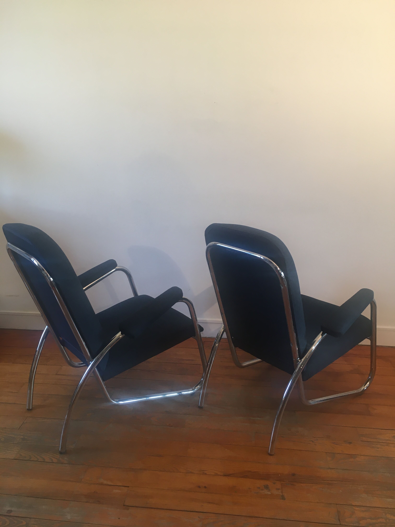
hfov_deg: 48.2
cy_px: 264
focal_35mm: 29
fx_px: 441
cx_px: 198
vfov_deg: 61.7
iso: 64
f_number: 2.2
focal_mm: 4.15
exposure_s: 1/33
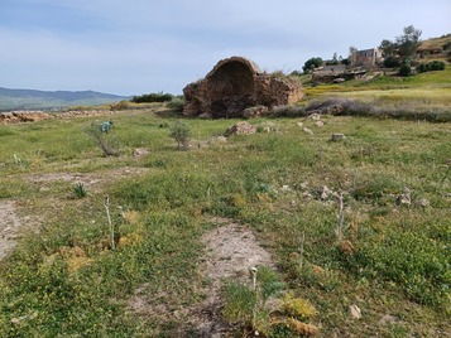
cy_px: 169
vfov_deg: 54.9
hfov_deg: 69.4
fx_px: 326
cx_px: 226
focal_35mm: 25
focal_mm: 4.6
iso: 32
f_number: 1.8
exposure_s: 1/467
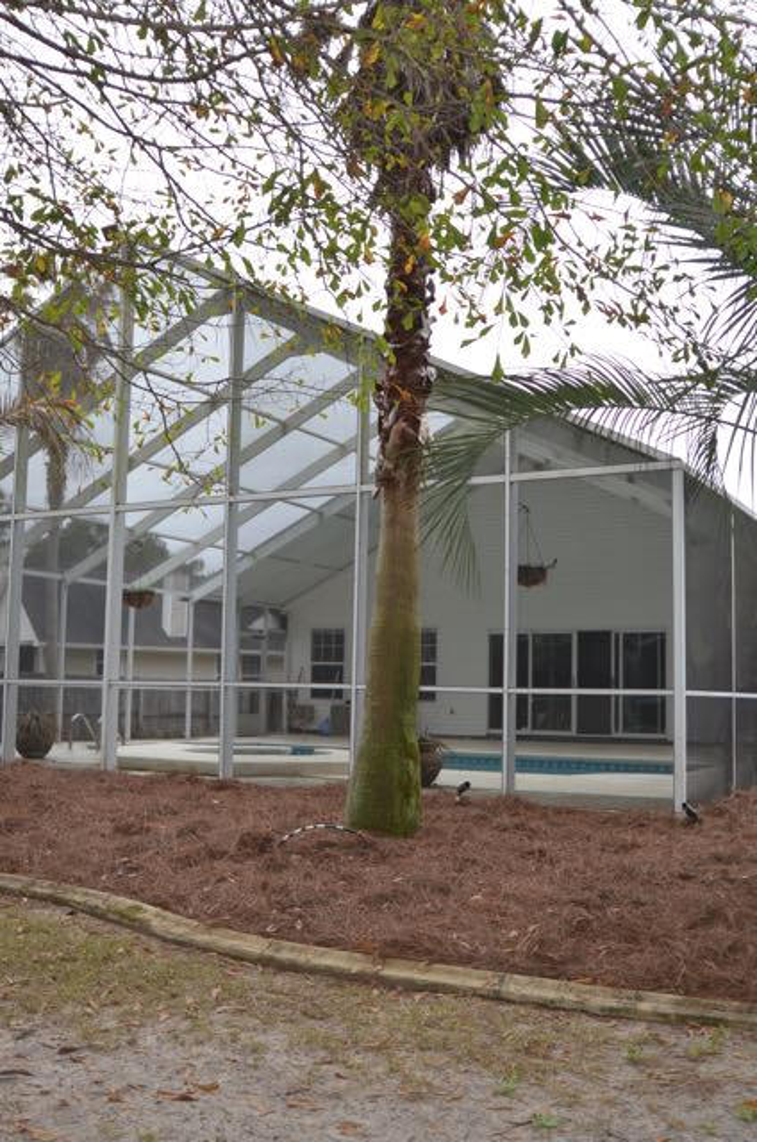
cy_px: 571
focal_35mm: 36
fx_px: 1140
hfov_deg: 36.7
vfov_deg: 53.2
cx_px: 378
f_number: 4.5
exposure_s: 1/200
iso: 160
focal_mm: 24
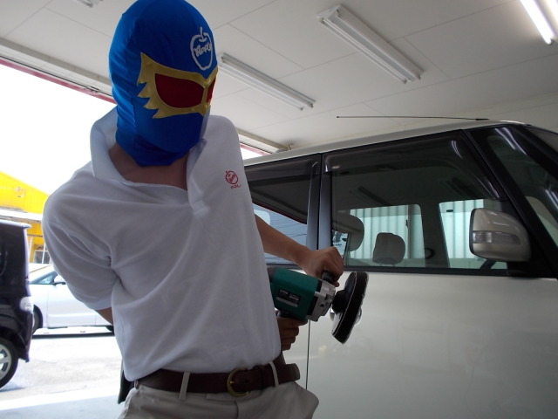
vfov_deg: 48.2
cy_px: 210
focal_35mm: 29
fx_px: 467
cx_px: 279
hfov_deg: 61.7
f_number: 3.3
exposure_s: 1/160
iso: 80
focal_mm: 4.1
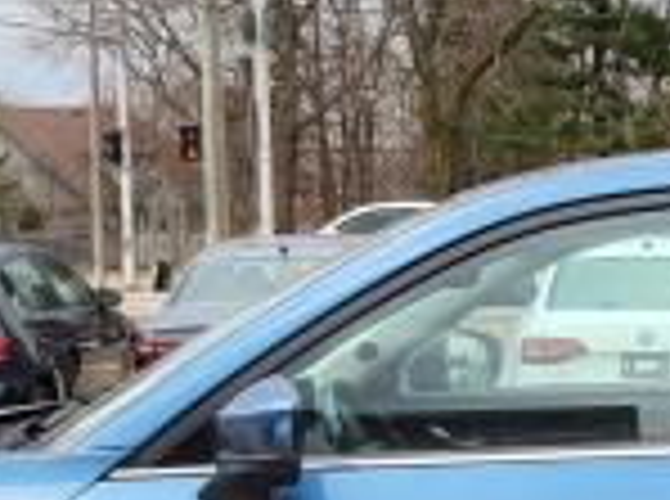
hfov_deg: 17.3
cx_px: 630
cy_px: 410
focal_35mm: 112
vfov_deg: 13.1
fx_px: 2163
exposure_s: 1/816
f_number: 1.8
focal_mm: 5.4
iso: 40
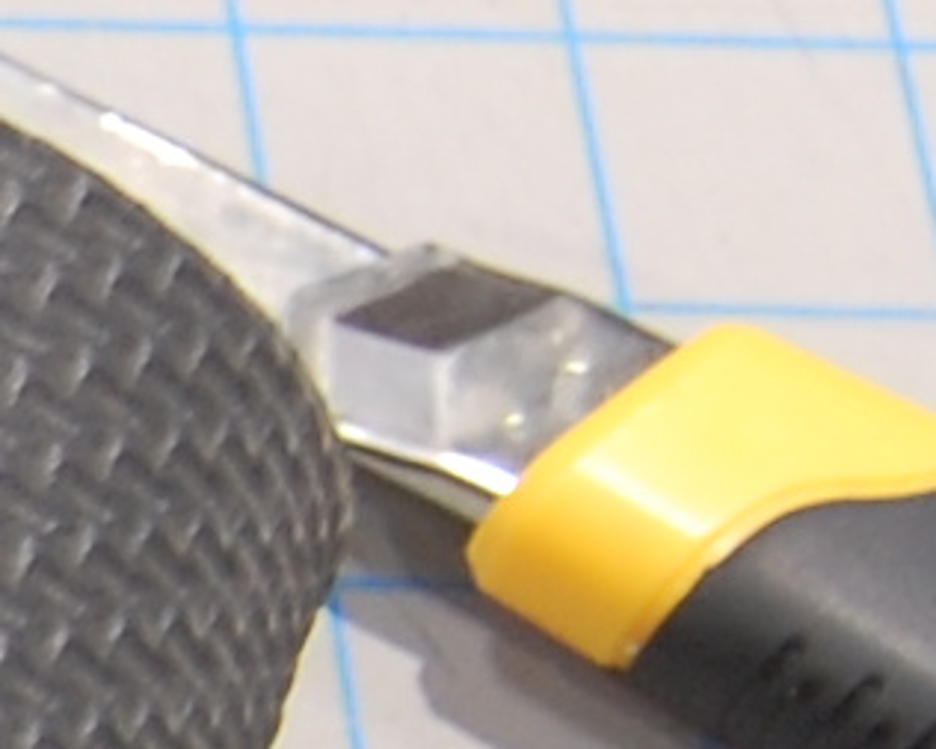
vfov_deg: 5.9
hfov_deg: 6.8
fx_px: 7051
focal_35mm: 254
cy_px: 1436
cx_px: -1990
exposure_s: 1/50
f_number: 3.5
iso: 400
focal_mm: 19
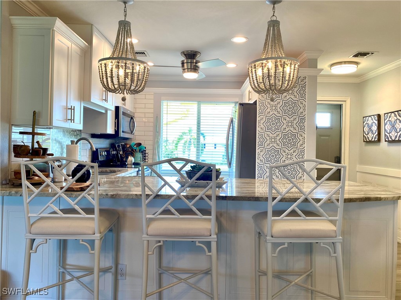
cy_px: 150
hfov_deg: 67.3
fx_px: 301
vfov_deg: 53.1
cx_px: 200
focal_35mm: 26
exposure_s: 1/120
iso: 64
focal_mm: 4.25
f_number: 1.8
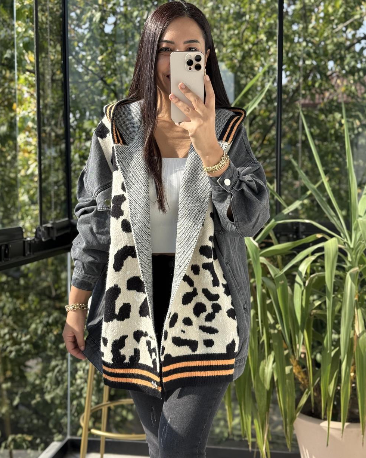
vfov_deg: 36.6
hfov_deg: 29.7
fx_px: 691
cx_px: 185
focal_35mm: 51
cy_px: 219
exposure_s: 1/1055
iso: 100
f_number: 1.78
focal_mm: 6.76
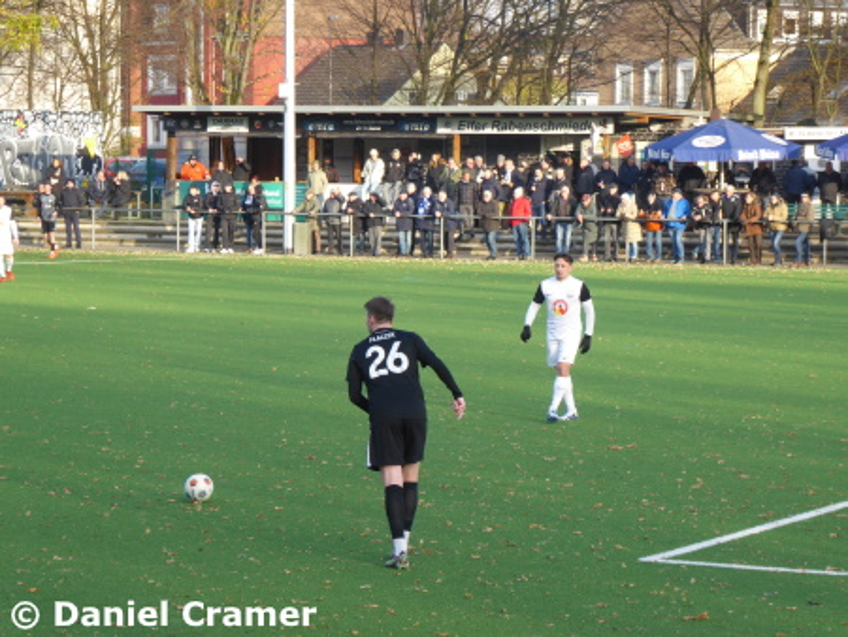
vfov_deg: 10.4
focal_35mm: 143
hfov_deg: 13.8
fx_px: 3505
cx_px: 424
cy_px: 318
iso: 100
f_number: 5.4
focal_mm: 25.6
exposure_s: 1/80
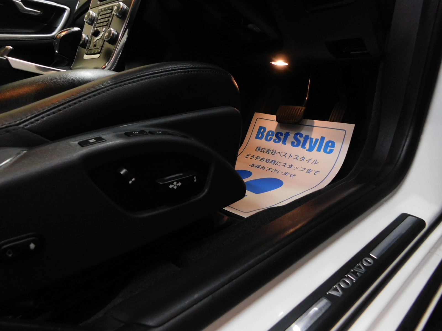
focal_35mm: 23
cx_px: 221
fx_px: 294
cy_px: 166
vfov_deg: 58.9
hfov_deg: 73.9
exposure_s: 1/20
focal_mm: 4
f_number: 3
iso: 400
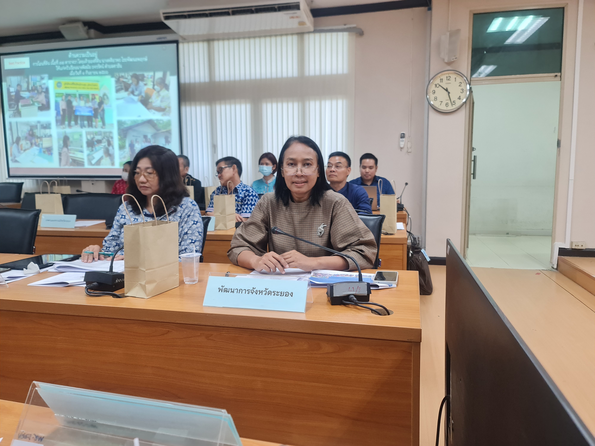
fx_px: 430
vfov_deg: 54.9
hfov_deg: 69.4
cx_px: 298
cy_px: 223
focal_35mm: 25
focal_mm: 7
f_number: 1.8
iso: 250
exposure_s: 1/100
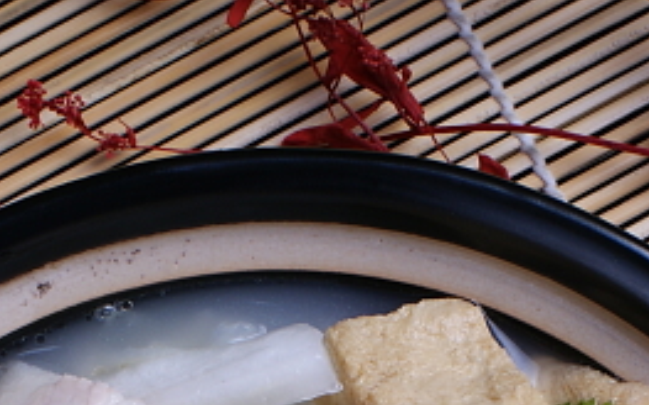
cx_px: 269
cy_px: 787
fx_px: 3164
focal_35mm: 179
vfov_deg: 7.1
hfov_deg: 11.7
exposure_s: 1/125
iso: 100
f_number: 14
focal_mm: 30
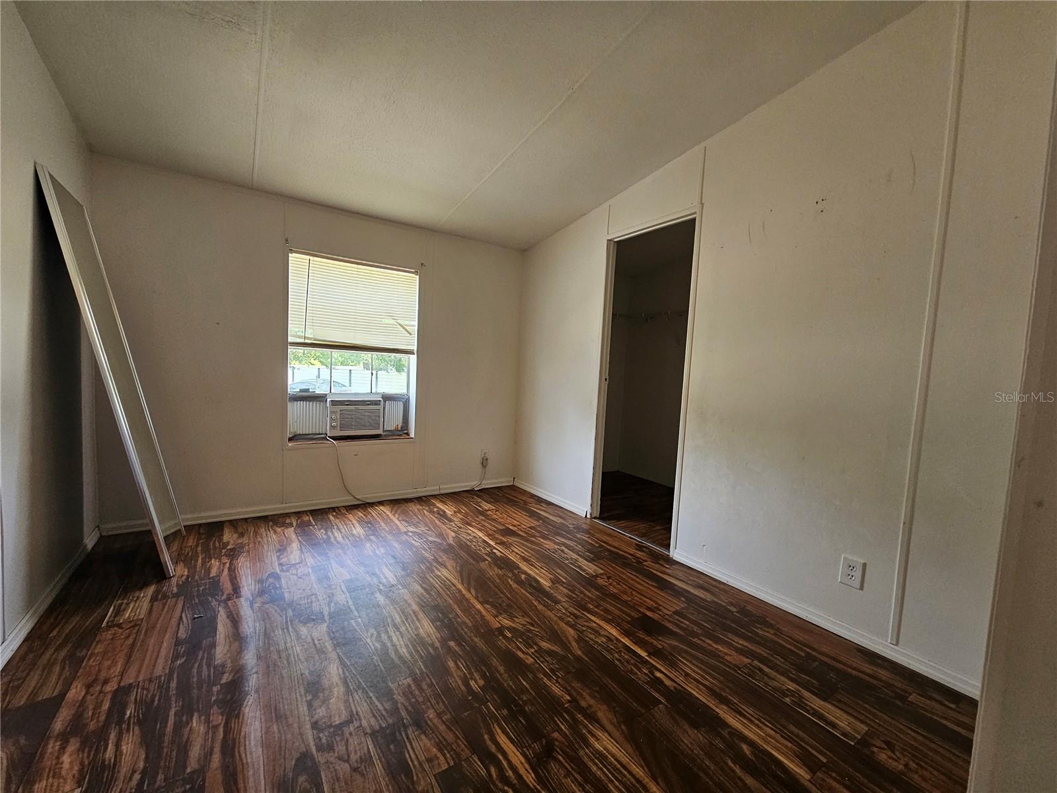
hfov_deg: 106.2
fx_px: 397
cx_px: 528
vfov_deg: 89.9
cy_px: 396
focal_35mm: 13
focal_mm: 2.2
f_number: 2.2
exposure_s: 1/100
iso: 200
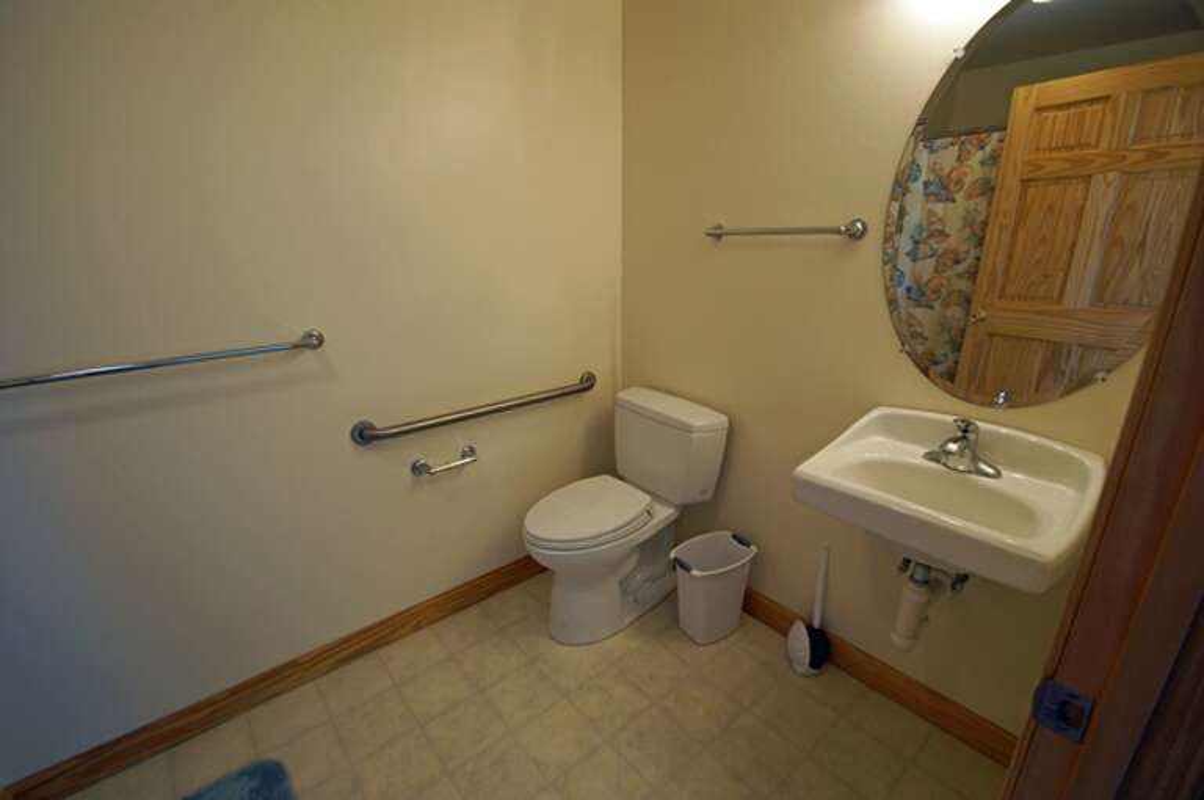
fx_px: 501
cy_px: 400
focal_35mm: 15
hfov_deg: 100.5
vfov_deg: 77.2
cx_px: 602
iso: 320
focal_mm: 10
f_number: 4
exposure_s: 1/60
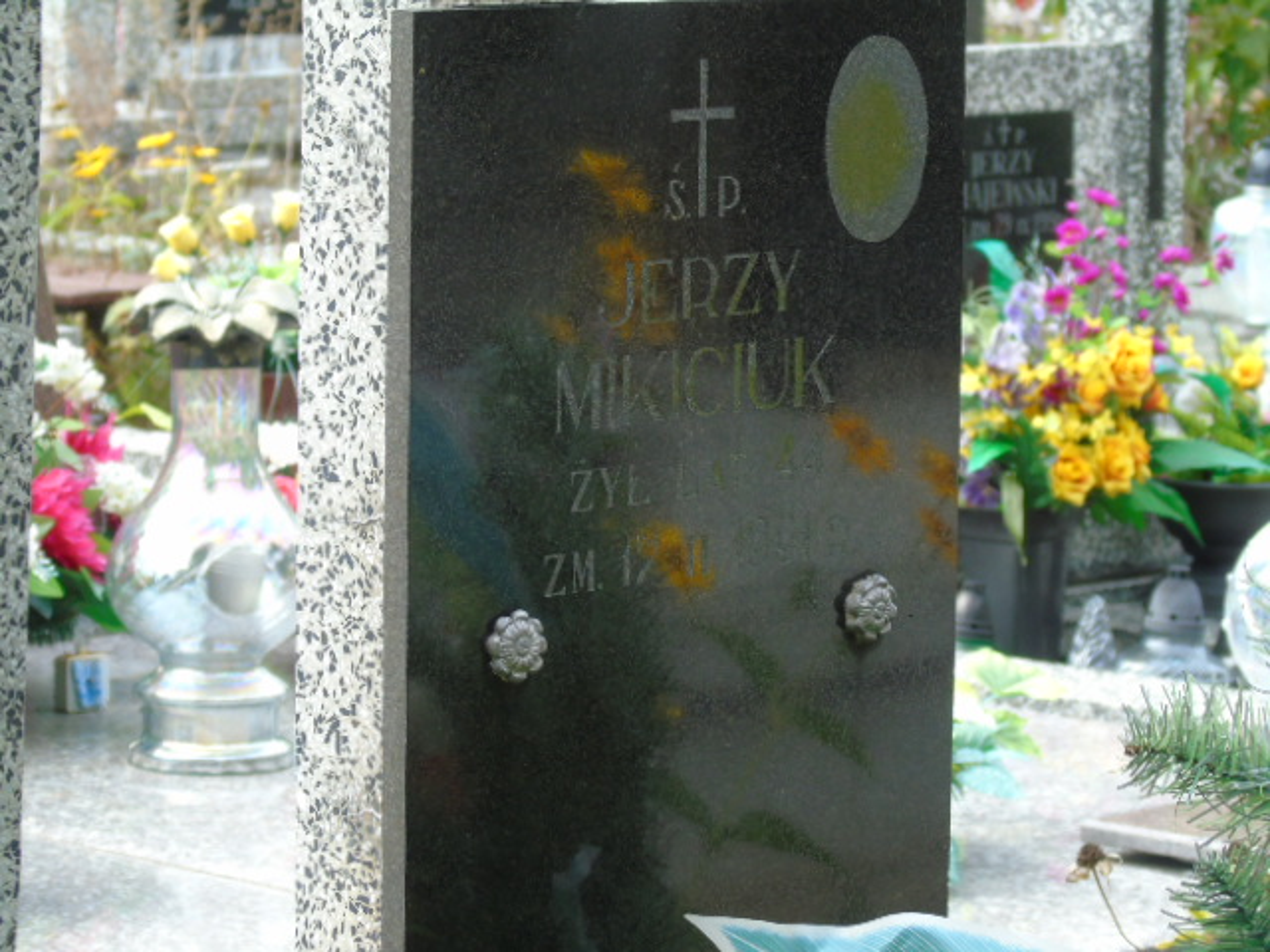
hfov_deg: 12.2
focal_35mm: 162
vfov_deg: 9.2
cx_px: 635
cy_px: 476
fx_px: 5943
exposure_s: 1/125
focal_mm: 29
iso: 200
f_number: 4.9
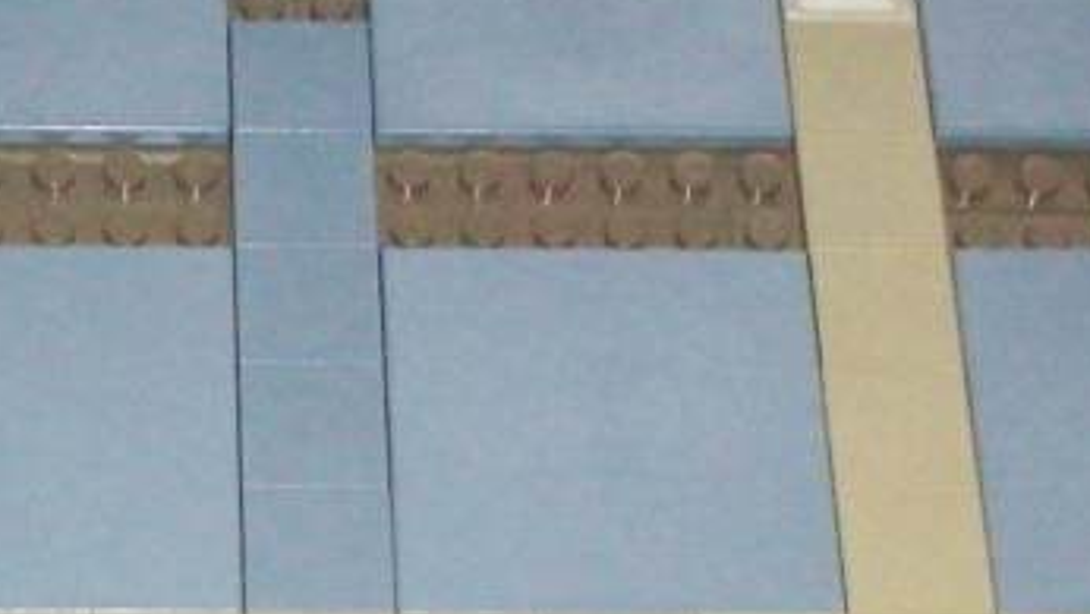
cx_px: 176
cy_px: 784
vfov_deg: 8.1
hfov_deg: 14.3
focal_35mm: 149
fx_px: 4308
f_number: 2.8
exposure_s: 1/64
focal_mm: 6.2
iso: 400
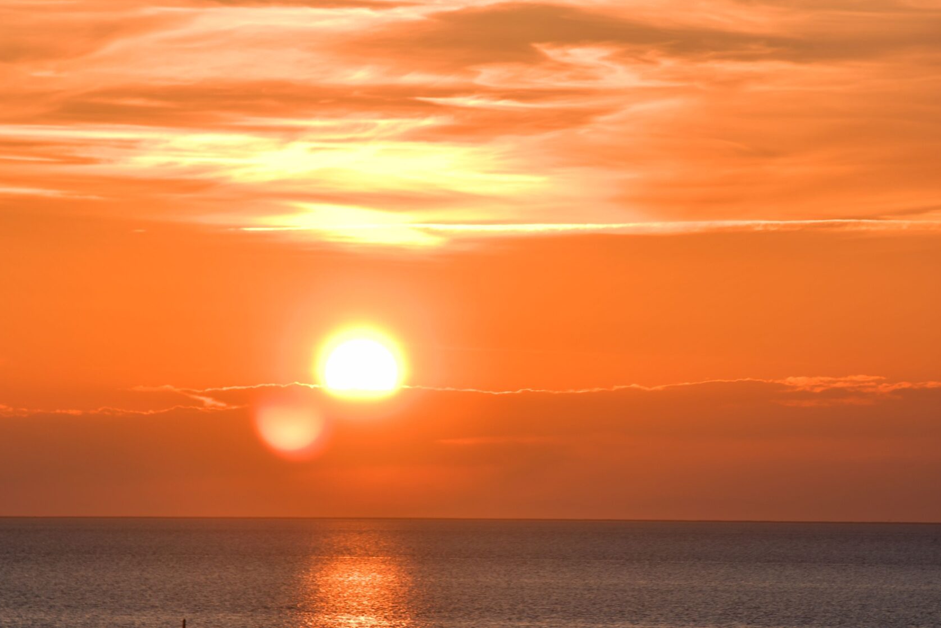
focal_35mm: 266
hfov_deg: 7.7
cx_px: 409
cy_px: 360
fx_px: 6953
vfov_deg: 5.2
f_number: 6.3
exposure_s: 1/200
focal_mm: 116
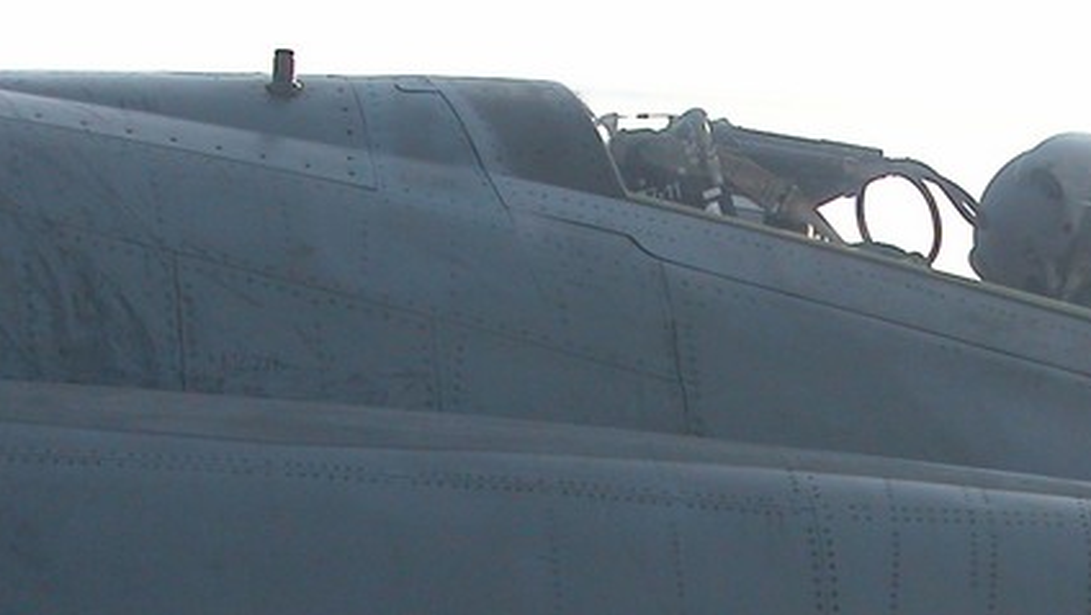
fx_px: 6599
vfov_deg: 5.3
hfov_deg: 9.4
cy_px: 952
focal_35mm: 228
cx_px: 903
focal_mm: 18.8
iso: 100
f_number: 4.7
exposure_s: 1/917
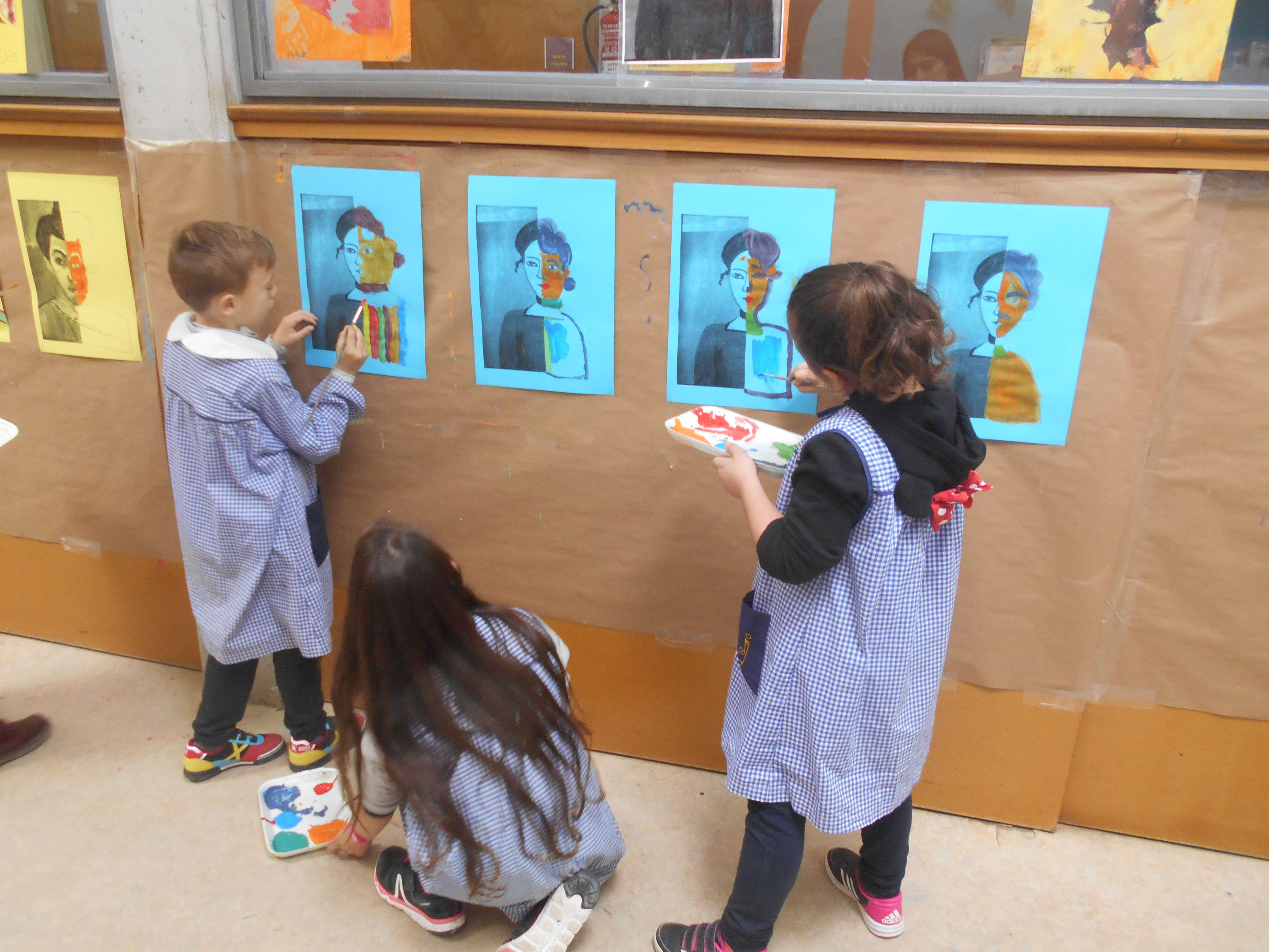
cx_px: 634
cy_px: 476
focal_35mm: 26
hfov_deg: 67.3
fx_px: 953
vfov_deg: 53.1
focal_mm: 4.6
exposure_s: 1/30
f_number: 3.2
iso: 200
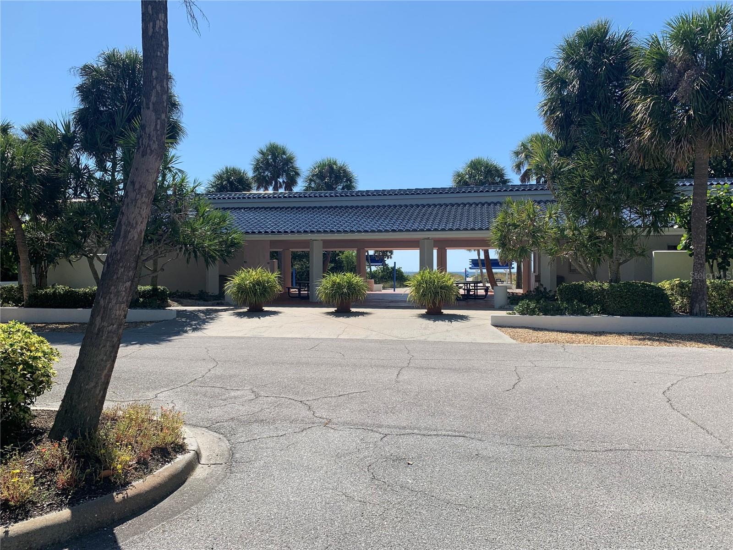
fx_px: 551
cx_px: 366
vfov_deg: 53.1
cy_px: 275
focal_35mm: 26
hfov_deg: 67.3
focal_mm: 4.25
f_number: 1.8
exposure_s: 1/2994
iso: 25
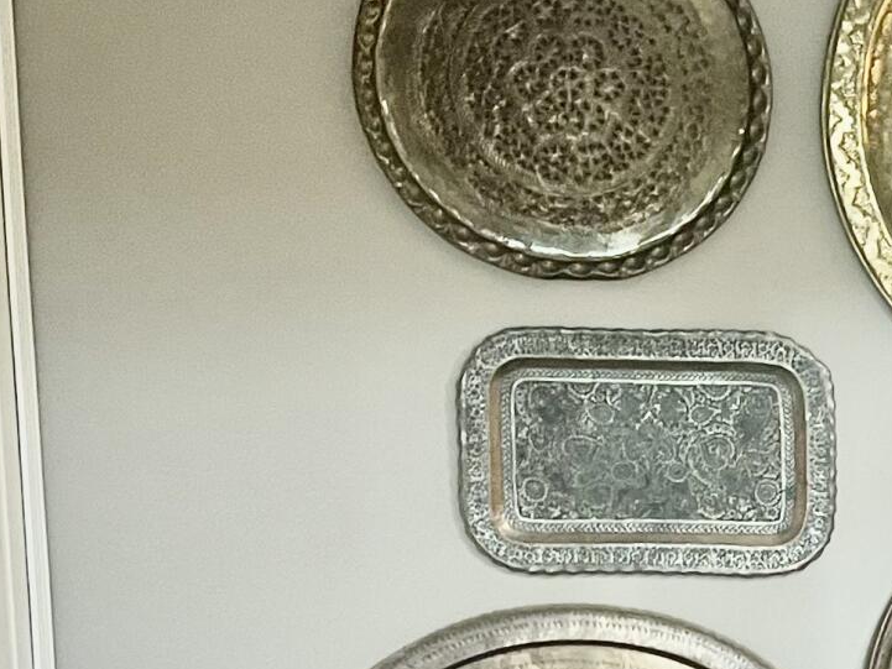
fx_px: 2680
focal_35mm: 104
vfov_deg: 13.9
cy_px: 733
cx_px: 1488
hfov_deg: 16.5
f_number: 1.6
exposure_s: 1/60
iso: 200
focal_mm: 5.1
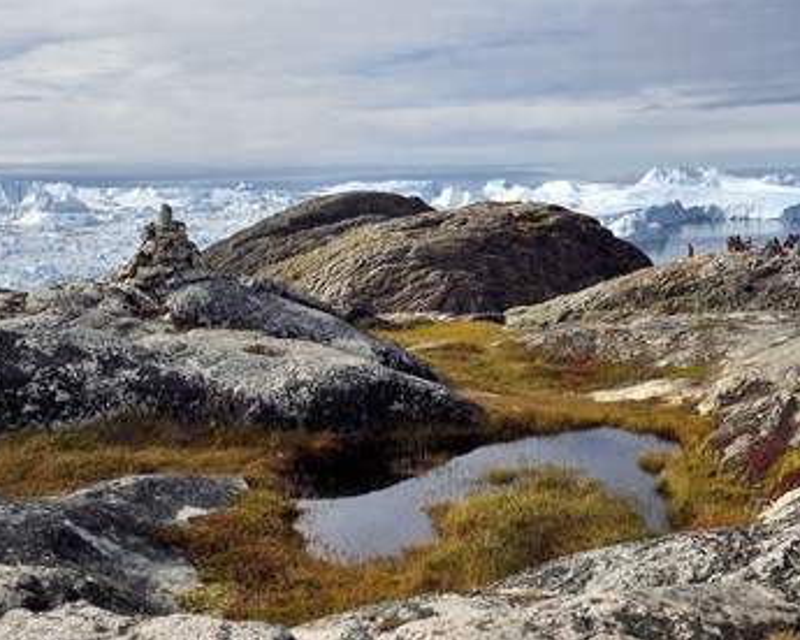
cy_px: 320
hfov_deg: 38.6
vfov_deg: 31.5
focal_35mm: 48
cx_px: 473
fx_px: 1136
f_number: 11
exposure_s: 1/320
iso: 200
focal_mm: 42
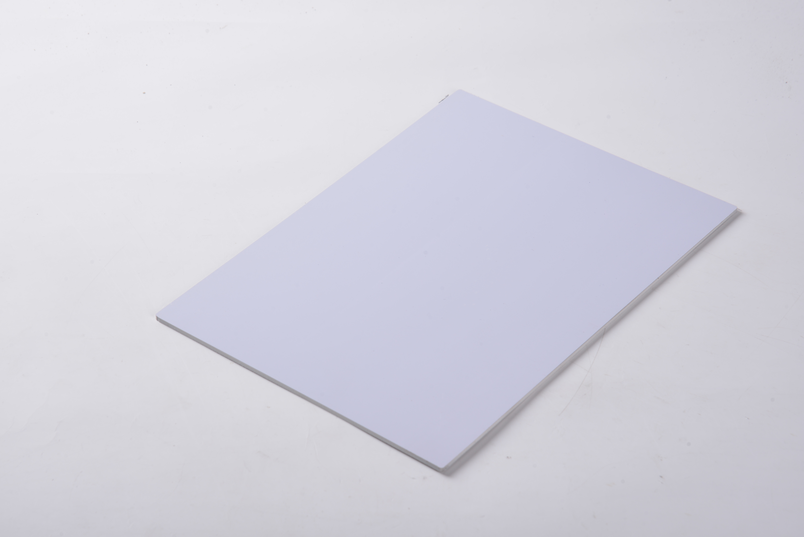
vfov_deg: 12.2
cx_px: 402
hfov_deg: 18.3
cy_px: 268
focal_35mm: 112
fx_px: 2502
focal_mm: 112
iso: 200
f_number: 11
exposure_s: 1/125
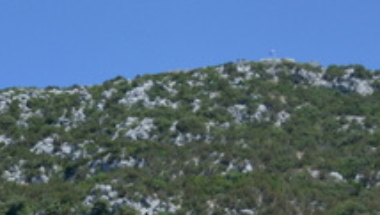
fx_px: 1301
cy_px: 318
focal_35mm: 129
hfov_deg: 16.5
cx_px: 87
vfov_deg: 9.2
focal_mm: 22
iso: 100
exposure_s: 1/800
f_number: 3.8
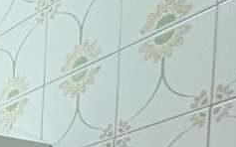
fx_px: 604
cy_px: 397
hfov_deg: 15.5
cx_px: -286
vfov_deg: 10.8
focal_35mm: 94
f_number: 2.2
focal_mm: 2.22
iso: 250
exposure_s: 1/50
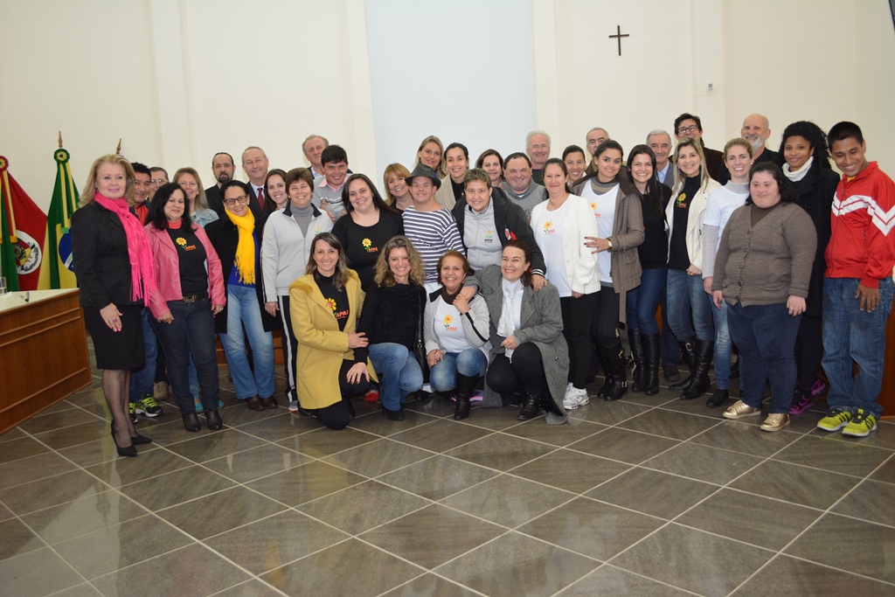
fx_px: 820
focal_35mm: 33
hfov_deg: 57.2
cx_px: 448
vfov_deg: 40.0
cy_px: 298
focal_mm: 22
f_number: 4
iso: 1000
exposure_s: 1/60
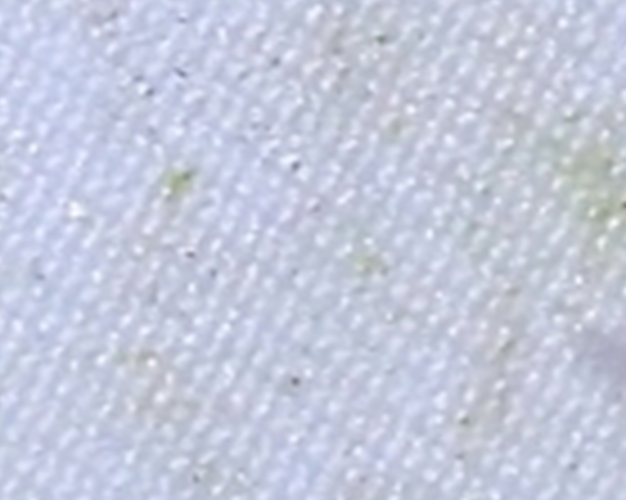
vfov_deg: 1.9
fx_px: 14793
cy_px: -1381
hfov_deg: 2.4
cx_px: 239
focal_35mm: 799
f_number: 6.3
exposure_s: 1/200
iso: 200
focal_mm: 18
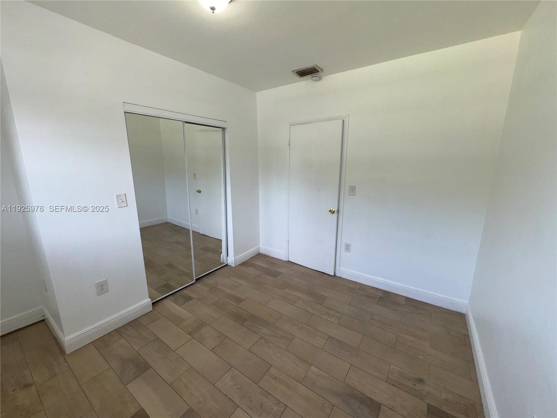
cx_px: 278
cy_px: 209
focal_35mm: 14
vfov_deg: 85.7
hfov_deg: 102.1
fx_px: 225
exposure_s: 1/146
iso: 32
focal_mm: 2.22
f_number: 2.2
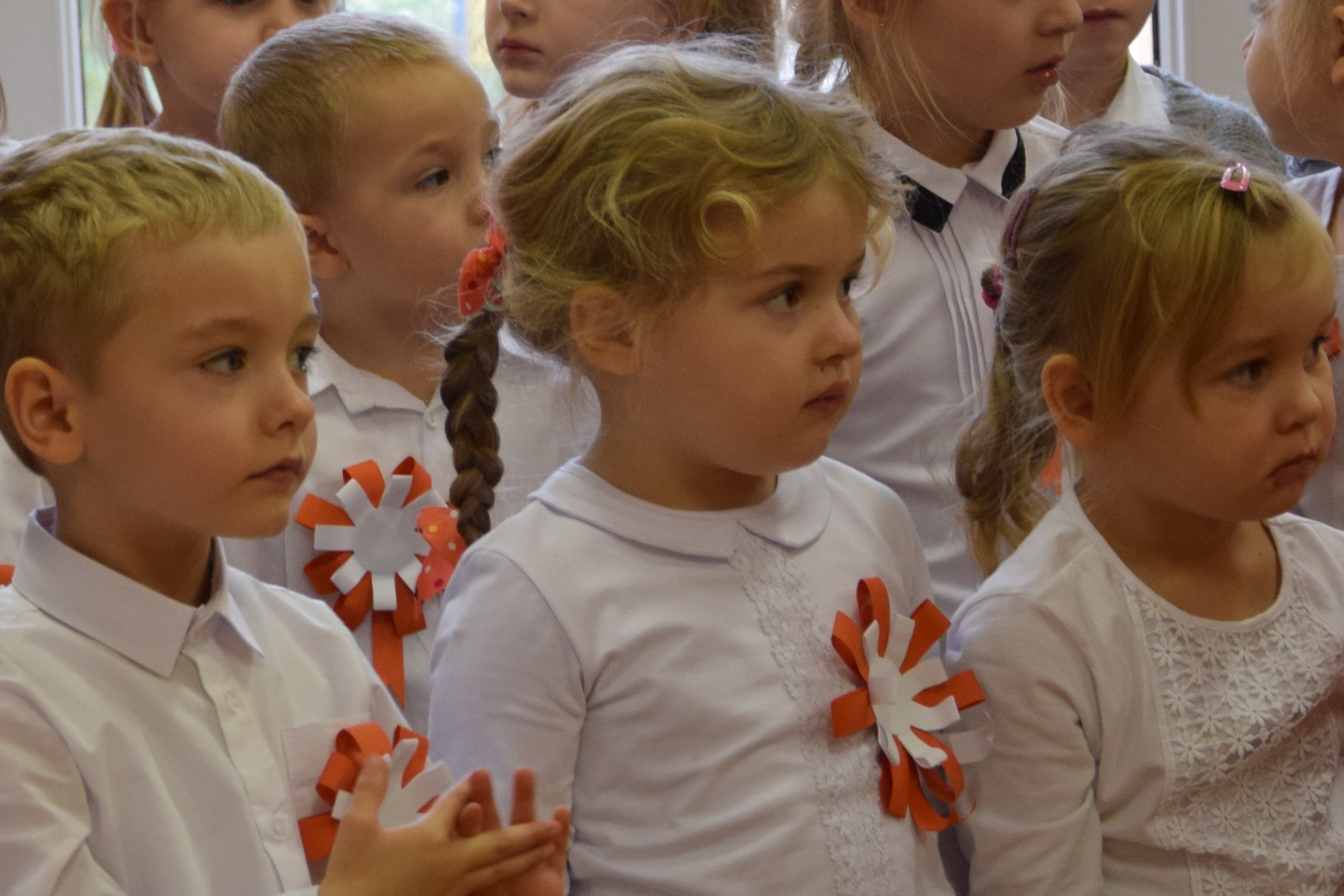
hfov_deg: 11.3
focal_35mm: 182
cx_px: 387
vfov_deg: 7.5
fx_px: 6793
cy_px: 439
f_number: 4.8
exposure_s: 1/60
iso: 560
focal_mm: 48
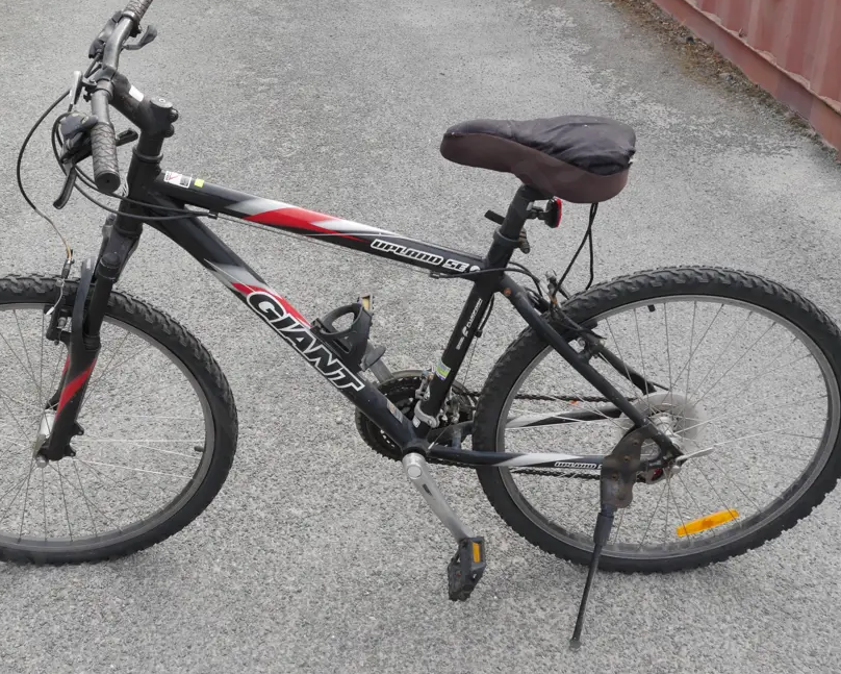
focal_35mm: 47
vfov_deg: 32.1
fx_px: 1170
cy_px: 313
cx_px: 357
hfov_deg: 39.4
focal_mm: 19
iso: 200
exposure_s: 1/200
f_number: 6.3
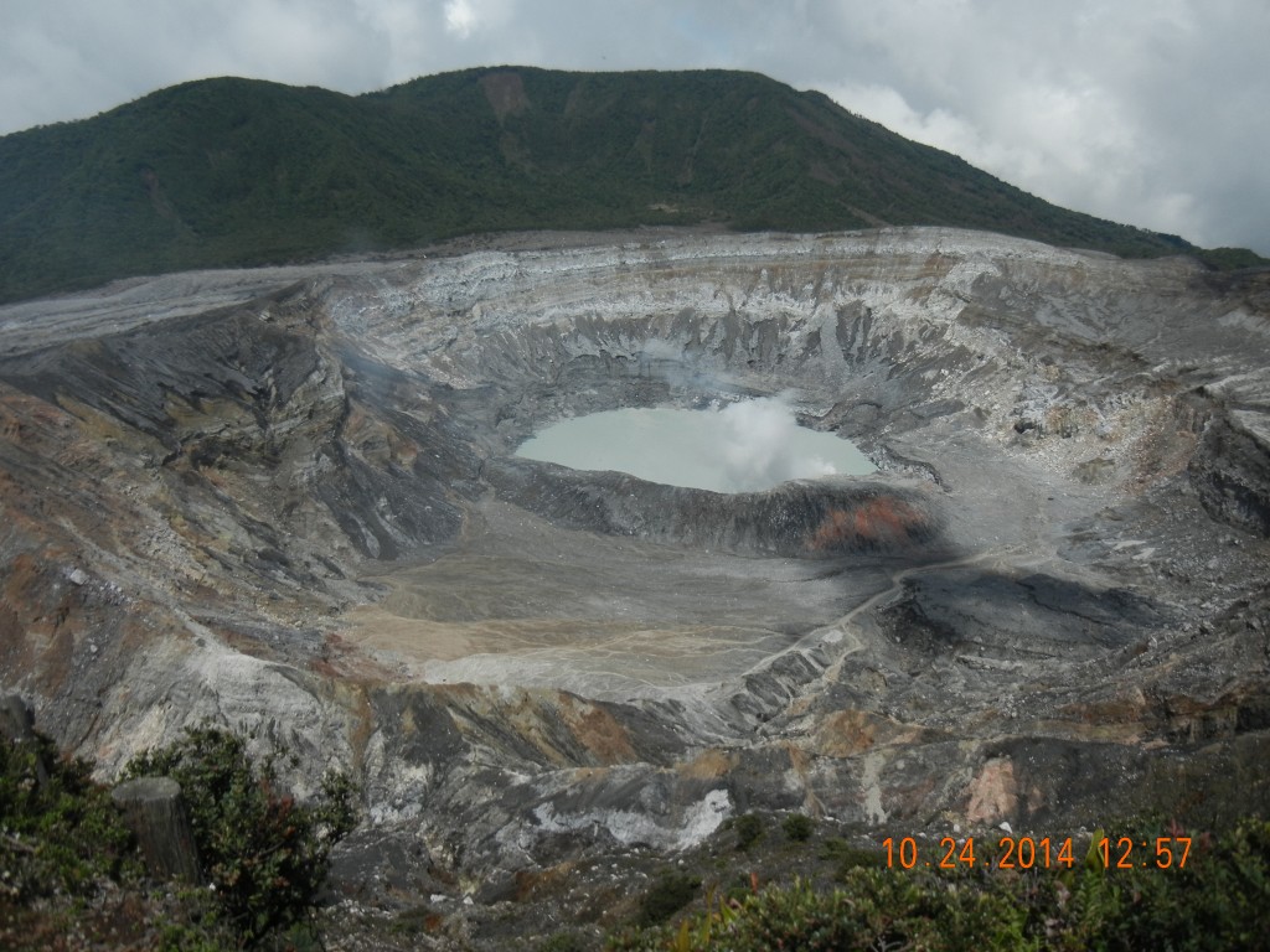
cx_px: 635
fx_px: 1101
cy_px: 476
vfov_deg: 46.8
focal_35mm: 30
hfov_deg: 60.0
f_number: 7
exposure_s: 1/933
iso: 160
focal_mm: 5.4
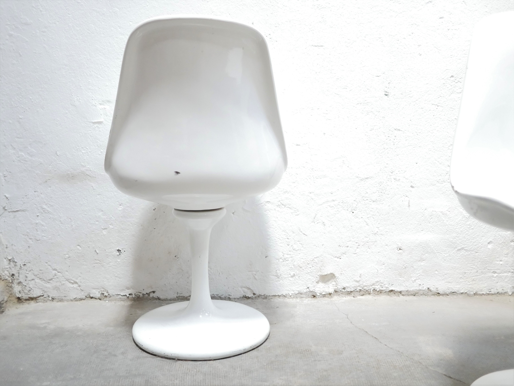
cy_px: 193
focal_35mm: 40
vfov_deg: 36.0
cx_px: 257
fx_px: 594
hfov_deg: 46.8
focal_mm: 20
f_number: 1.7
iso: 2500
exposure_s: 1/60
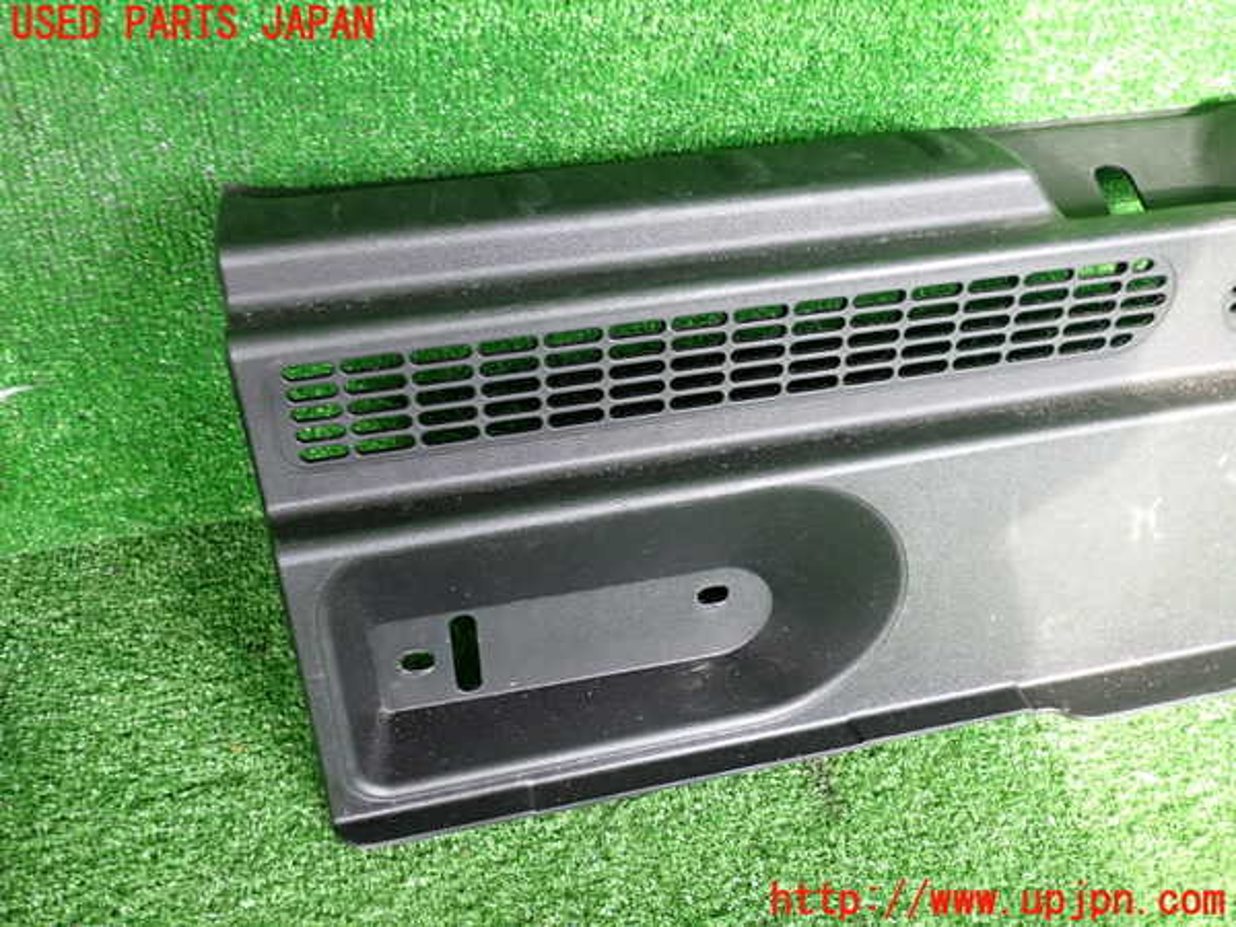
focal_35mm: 30
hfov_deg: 60.0
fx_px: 1071
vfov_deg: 46.8
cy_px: 464
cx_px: 618
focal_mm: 5.4
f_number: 2.3
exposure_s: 1/30
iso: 250
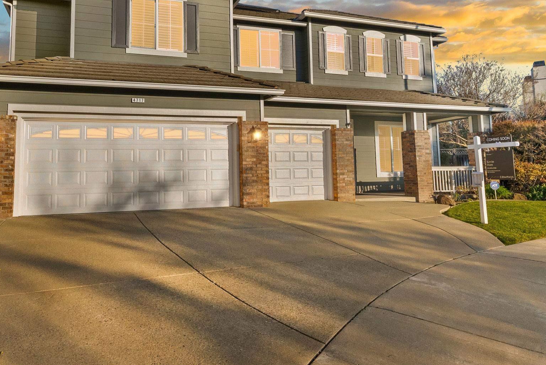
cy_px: 131
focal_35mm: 26
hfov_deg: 68.9
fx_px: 395
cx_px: 228
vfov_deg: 49.0
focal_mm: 16
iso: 400
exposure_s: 1/160
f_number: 9
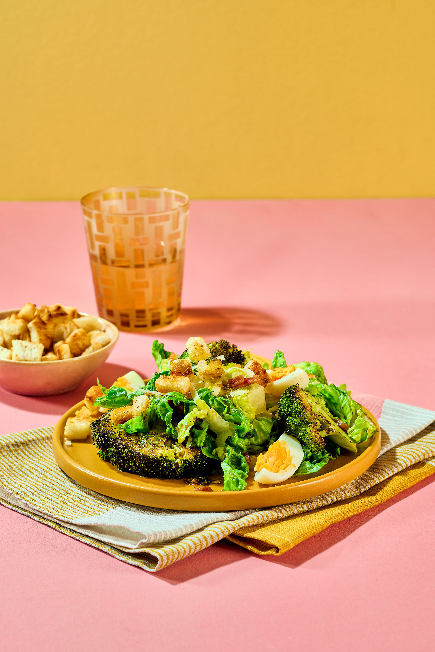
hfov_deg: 16.1
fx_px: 1540
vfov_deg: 23.9
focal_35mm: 85
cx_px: 218
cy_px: 326
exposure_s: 1/100
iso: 100
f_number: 8.5
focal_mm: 85
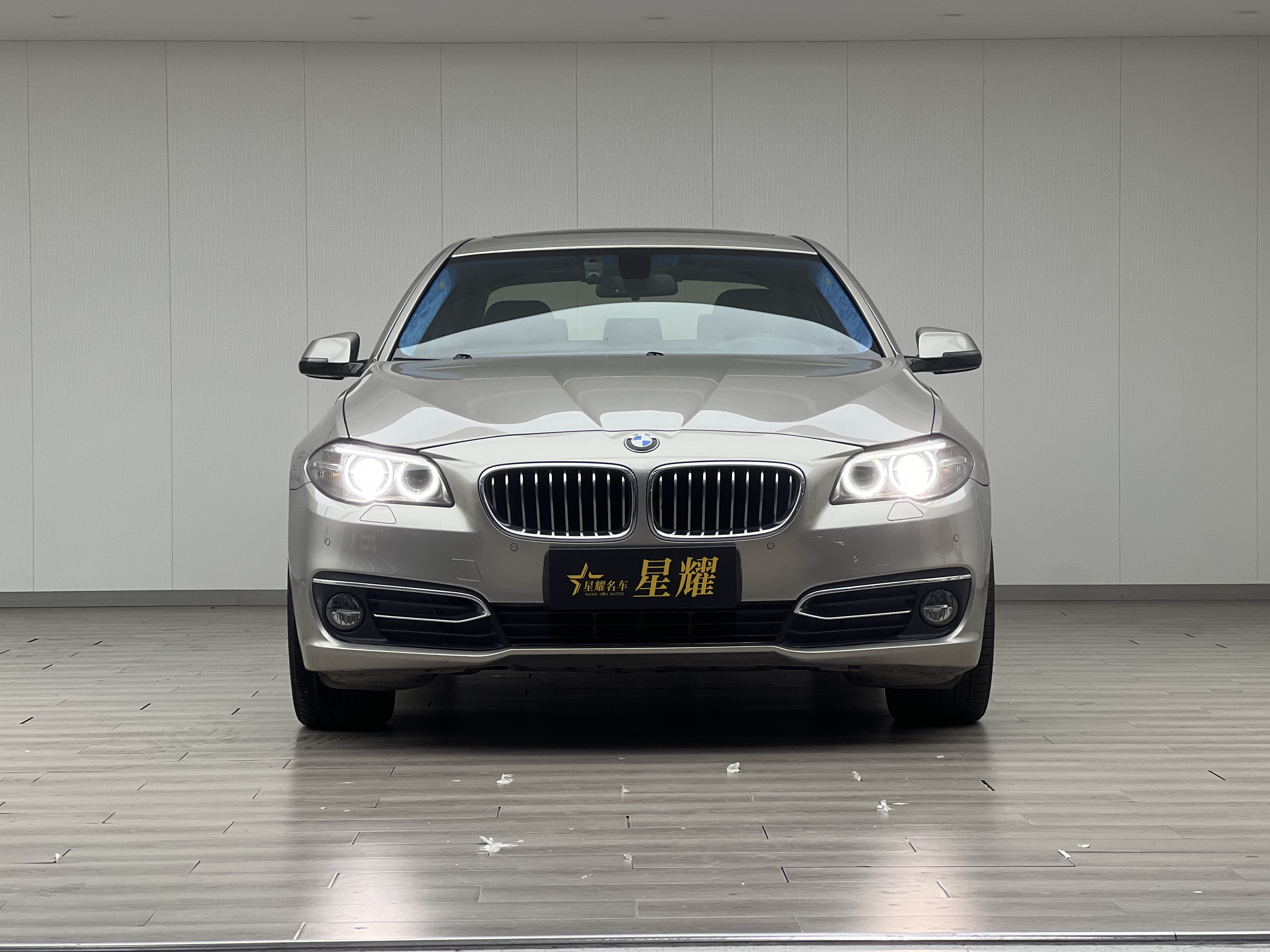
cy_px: 476
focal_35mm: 77
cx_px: 635
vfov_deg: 19.1
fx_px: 2825
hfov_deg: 25.3
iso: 64
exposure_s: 1/84
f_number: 2.8
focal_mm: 9
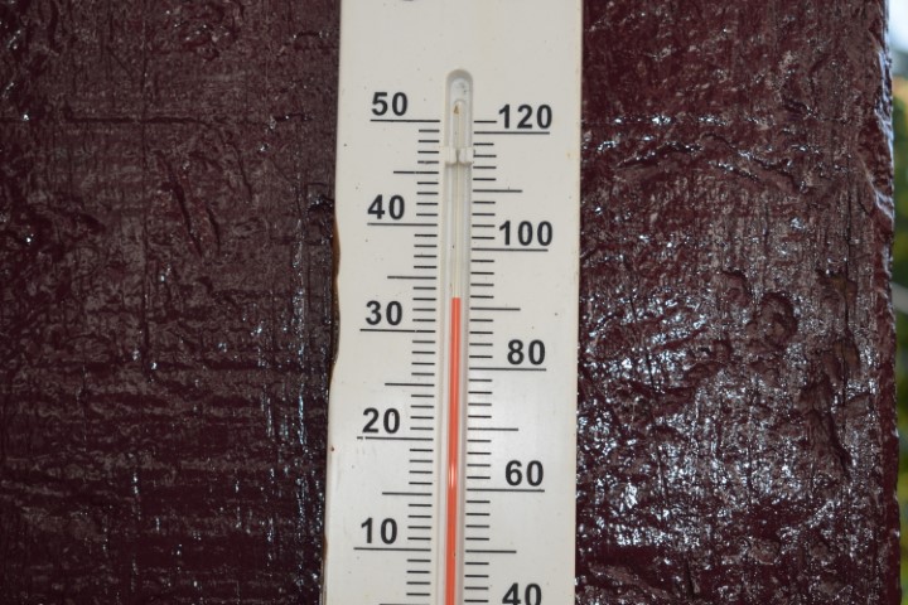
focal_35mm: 72
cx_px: 454
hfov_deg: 28.1
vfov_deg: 18.9
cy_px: 302
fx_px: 1816
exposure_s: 1/125
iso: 125
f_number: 5.6
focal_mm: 48
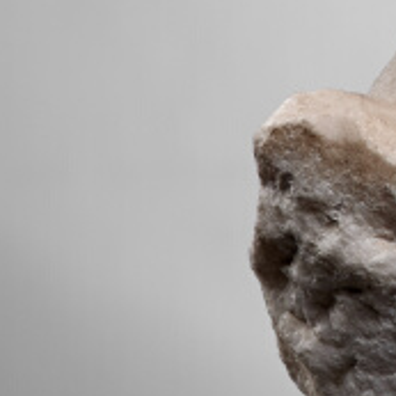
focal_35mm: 428
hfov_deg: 4.0
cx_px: 893
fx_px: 5539
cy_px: -317
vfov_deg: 4.1
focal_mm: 80
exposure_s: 1/125
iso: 200
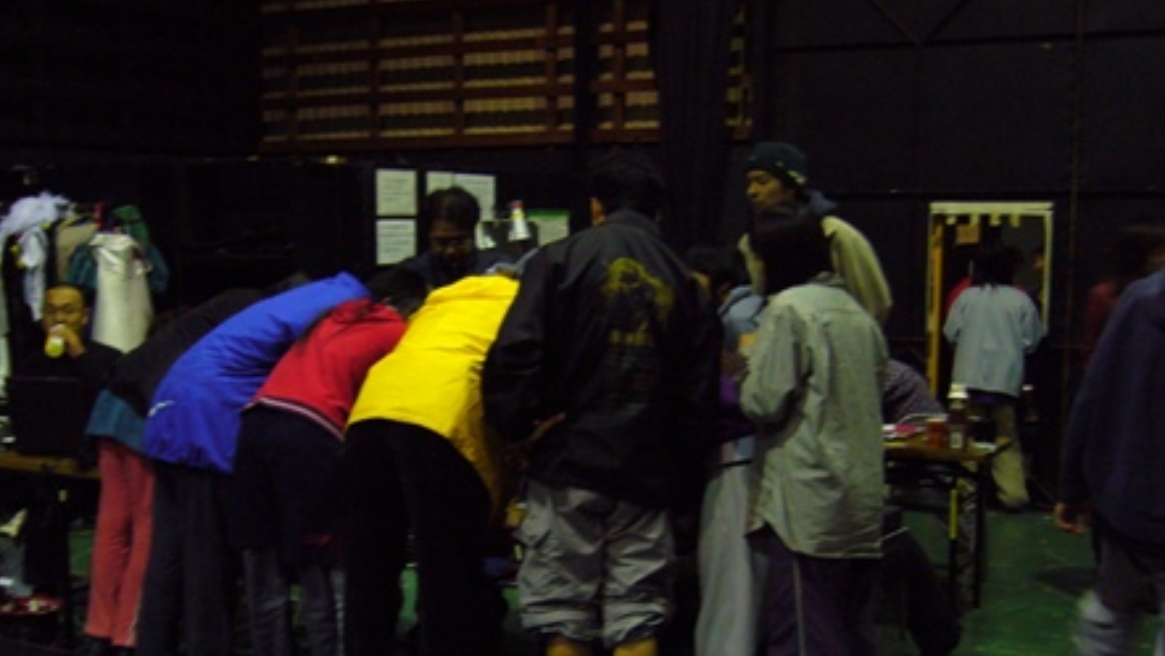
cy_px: 432
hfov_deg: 41.3
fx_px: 1545
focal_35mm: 50
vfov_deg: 23.9
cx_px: 576
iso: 200
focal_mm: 7.5
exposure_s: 1/8
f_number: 3.2
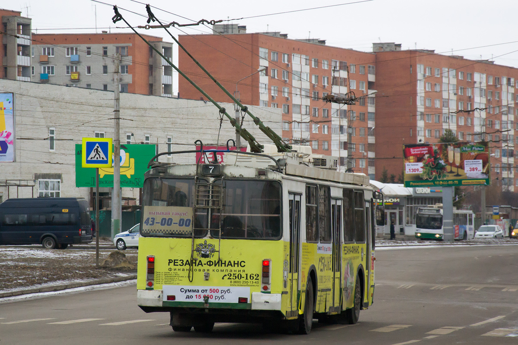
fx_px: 2266
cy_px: 172
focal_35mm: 158
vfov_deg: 8.7
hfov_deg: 13.0
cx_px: 259
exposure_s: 1/500
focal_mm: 105
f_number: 5.6
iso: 800
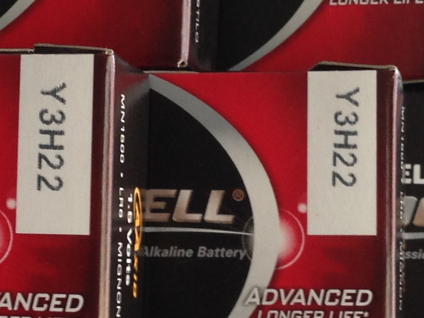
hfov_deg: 13.2
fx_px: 1825
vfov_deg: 10.0
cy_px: 169
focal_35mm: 149
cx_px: 102
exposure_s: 1/30
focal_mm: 4.12
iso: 64
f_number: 2.4
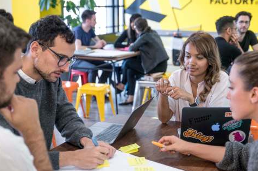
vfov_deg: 23.3
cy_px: 86
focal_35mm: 58
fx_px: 415
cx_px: 151
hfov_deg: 34.4
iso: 640
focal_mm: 46
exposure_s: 1/200
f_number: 2.8
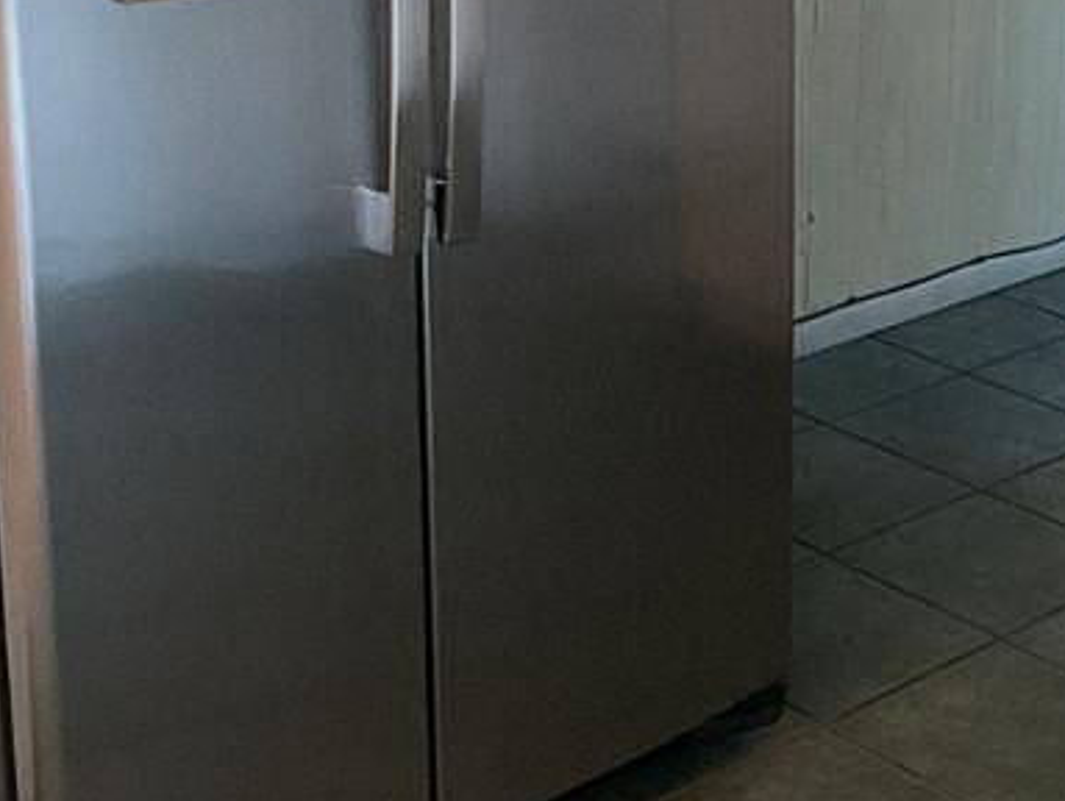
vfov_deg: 12.1
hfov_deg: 16.2
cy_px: -100
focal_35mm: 121
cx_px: 659
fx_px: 3726
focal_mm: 3
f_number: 1.8
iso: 320
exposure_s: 1/40
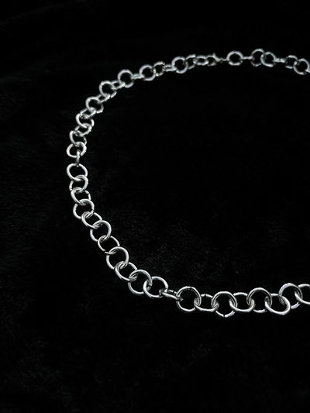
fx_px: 310
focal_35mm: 26
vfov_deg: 67.3
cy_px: 206
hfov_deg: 53.1
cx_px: 155
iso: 800
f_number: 1.6
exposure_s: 1/30
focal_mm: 5.1
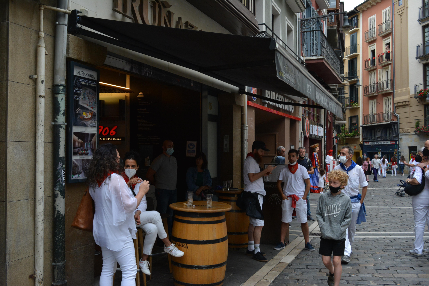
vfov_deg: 36.9
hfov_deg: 53.1
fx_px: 429
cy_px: 143
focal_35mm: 36
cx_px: 214
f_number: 5.6
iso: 800
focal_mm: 24
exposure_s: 1/500
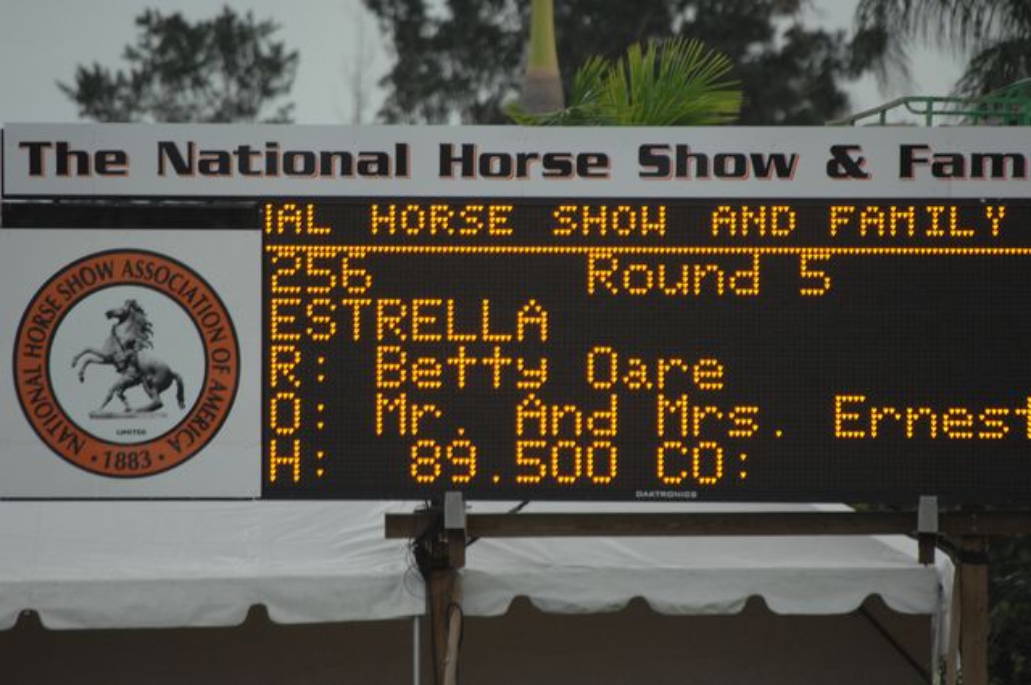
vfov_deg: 1.8
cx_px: 516
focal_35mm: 750
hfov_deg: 2.8
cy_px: 342
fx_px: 21452
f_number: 6.3
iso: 500
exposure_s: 1/500
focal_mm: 500
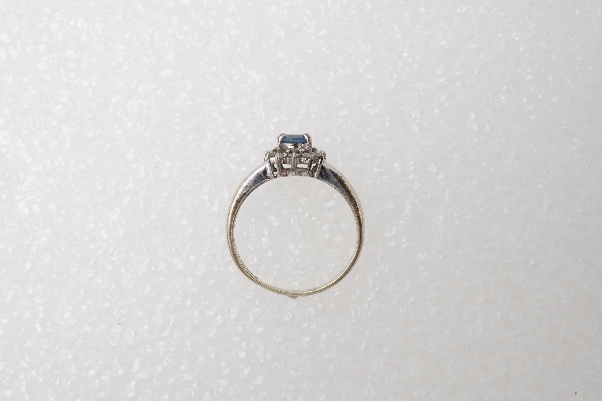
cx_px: 301
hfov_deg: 43.6
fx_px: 752
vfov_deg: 29.9
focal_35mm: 45
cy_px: 200
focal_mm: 30
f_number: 20
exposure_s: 1/125
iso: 250
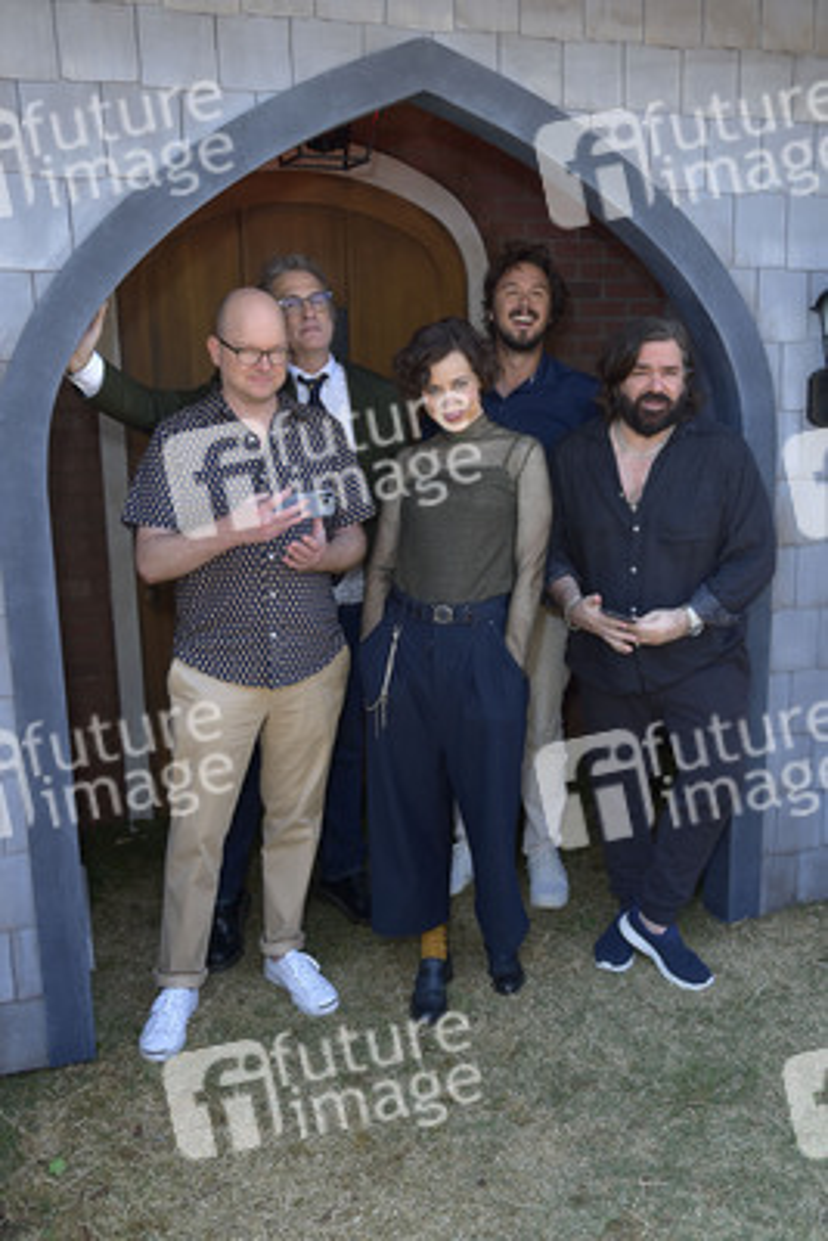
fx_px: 1068
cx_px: 414
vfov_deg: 60.3
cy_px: 620
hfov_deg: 42.4
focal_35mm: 31
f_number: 6.3
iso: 320
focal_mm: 31
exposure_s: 1/250
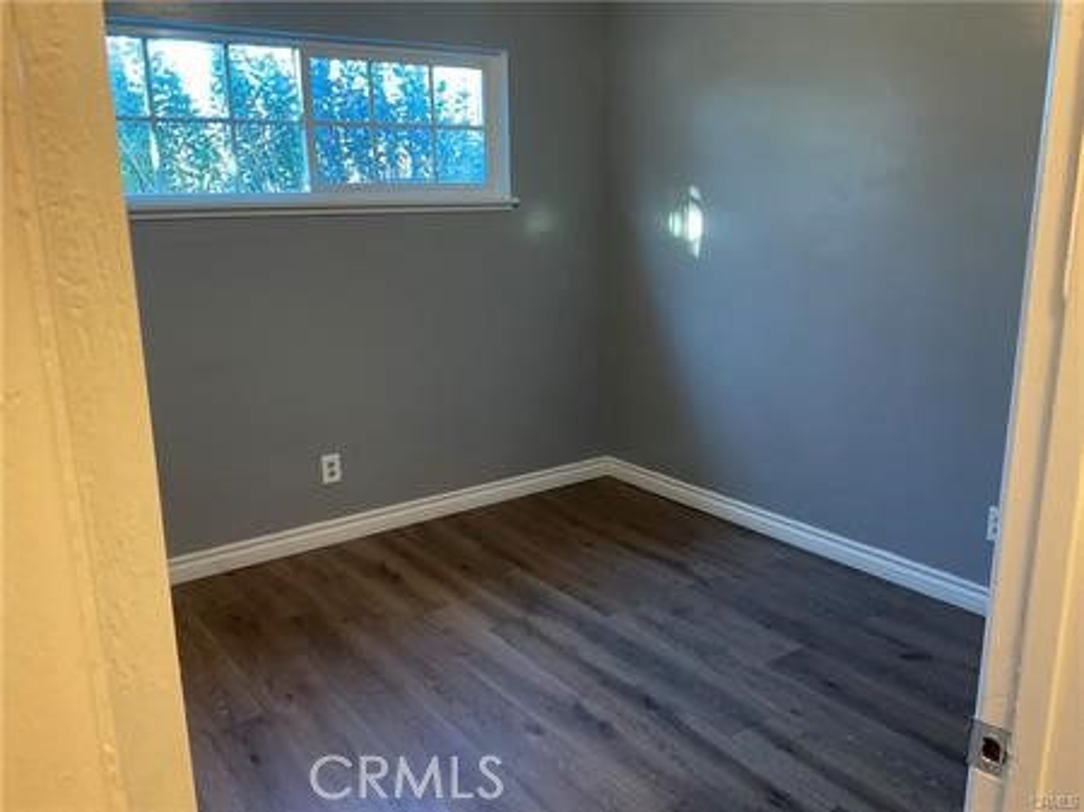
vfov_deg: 48.2
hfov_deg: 61.7
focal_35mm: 29
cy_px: 406
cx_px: 542
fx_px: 908
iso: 250
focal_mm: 3
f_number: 1.8
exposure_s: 1/60
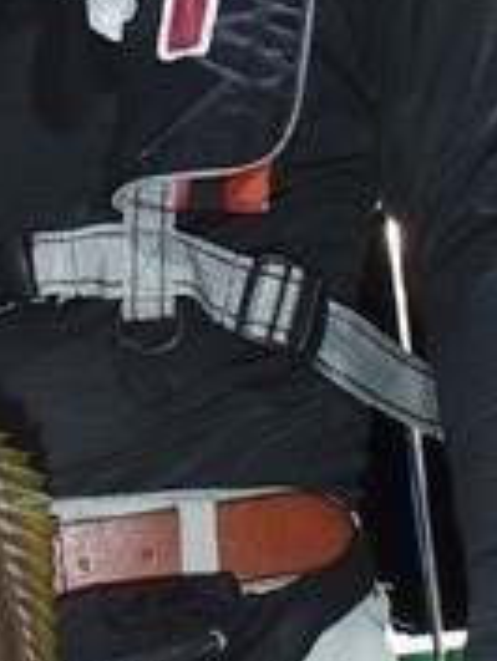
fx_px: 1453
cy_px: 273
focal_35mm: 76
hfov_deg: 19.2
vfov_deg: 25.6
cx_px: 97
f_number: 3.9
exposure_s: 1/30
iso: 400
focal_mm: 5
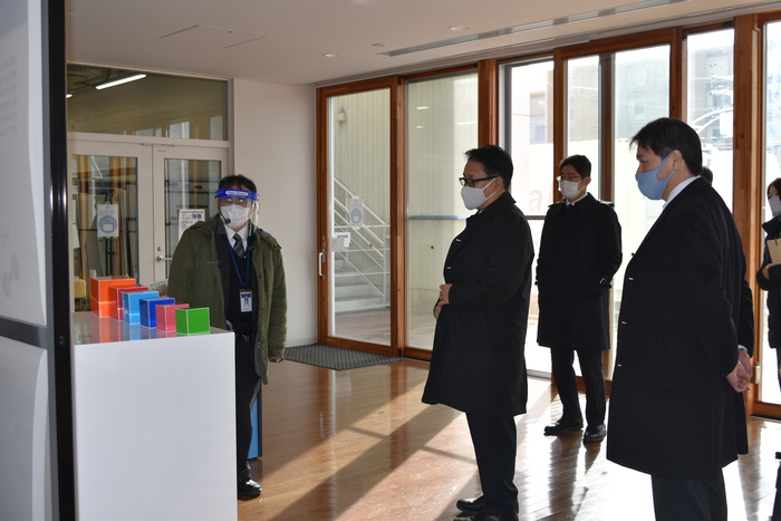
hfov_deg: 47.9
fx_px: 879
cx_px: 390
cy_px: 260
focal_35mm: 40
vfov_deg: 33.0
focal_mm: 27
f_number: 5.6
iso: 100
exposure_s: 1/125
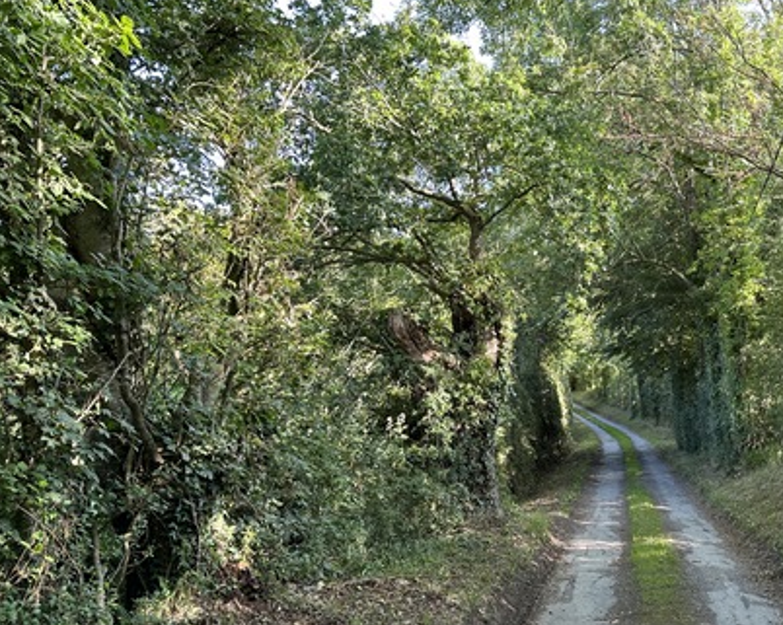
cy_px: 347
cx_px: 541
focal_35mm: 35
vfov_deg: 42.1
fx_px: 810
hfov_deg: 50.3
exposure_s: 1/121
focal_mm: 6.86
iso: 64
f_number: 1.78
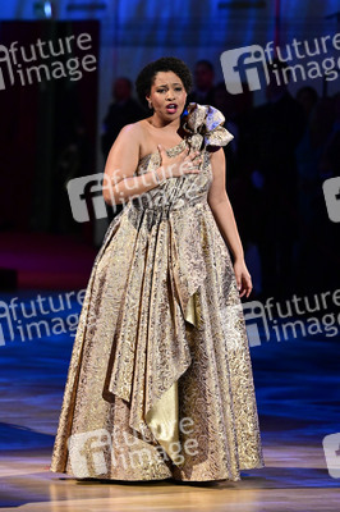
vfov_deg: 12.1
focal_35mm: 170
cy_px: 256
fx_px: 2412
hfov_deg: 8.1
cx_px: 170
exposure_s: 1/320
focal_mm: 170
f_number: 4
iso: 9000
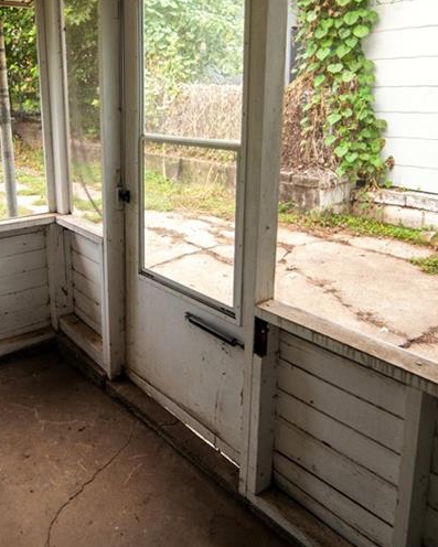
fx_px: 502
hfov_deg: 46.0
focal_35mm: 31
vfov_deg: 56.3
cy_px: 197
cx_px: 129
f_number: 3.2
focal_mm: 16
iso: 500
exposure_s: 1/200
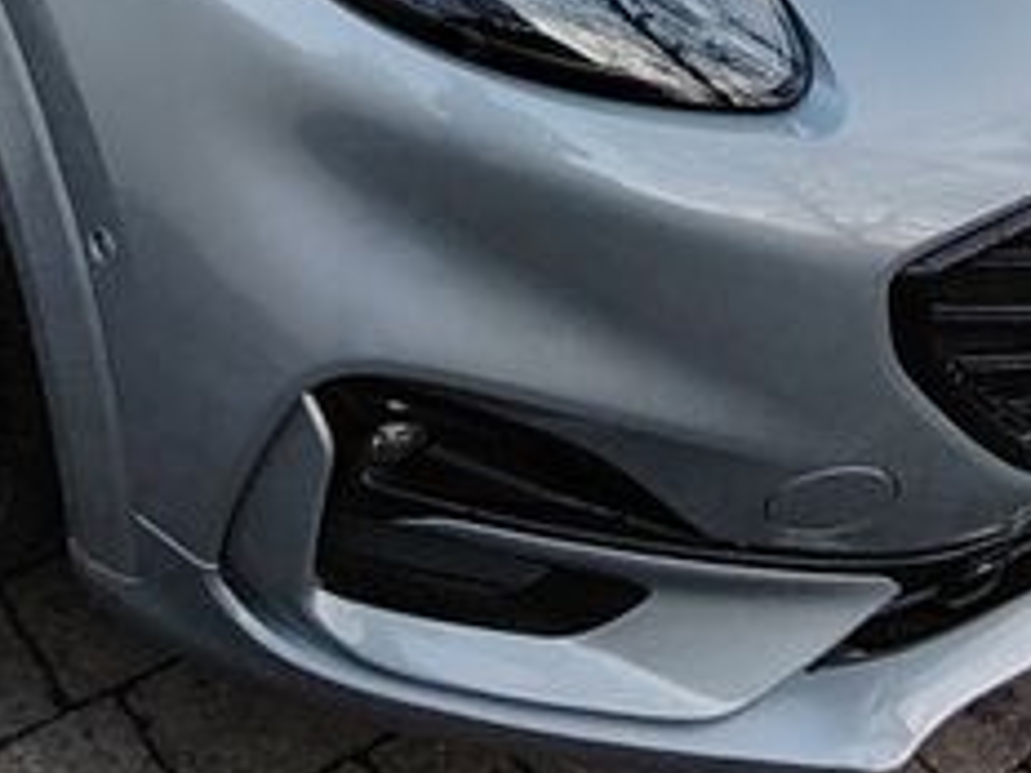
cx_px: 284
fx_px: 1310
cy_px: -169
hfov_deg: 41.9
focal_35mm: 44
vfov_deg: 28.4
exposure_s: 1/399
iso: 100
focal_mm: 1.42
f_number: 2.2
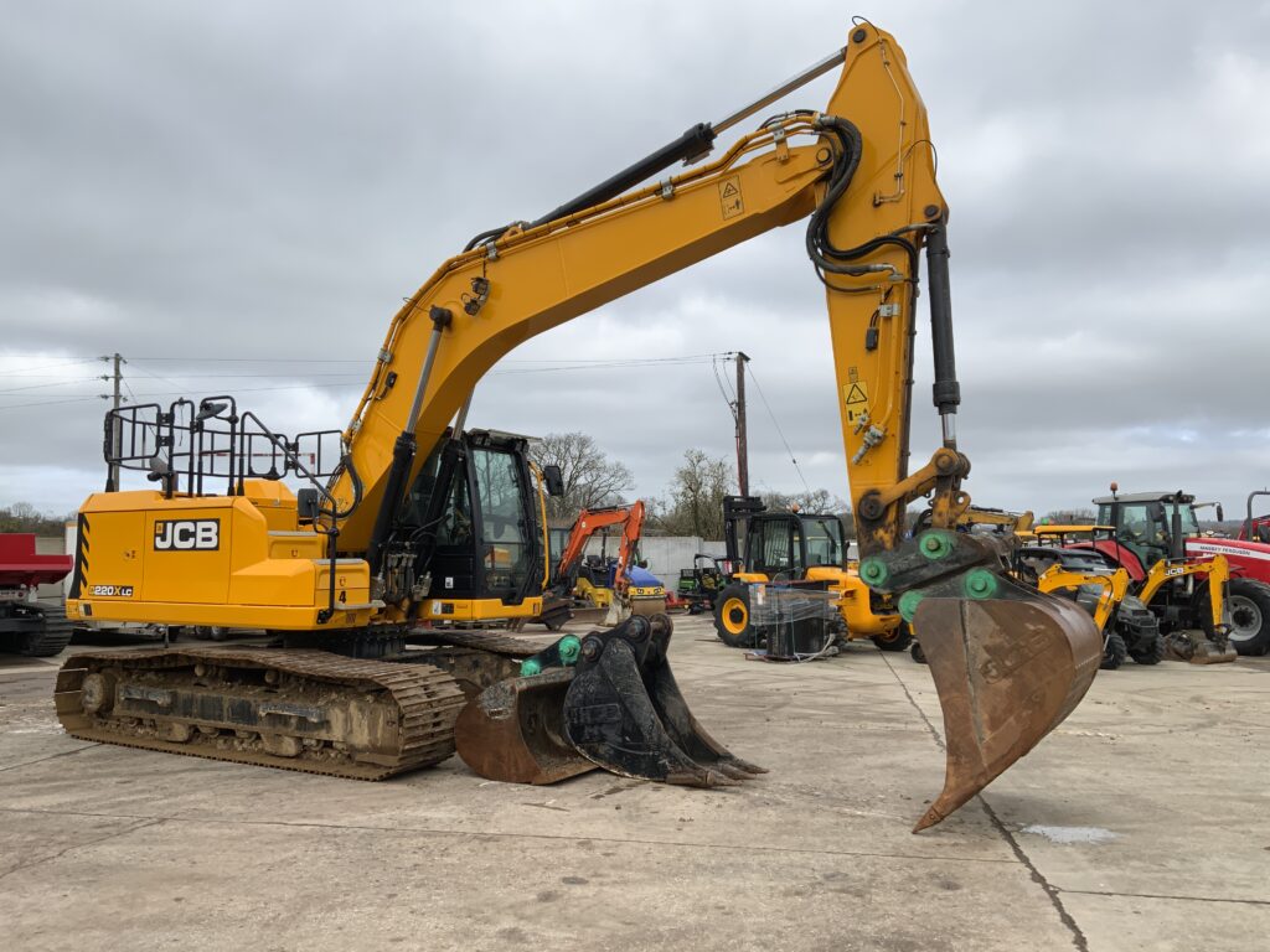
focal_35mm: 29
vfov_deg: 48.2
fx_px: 1064
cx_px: 635
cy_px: 476
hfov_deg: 61.7
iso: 16
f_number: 1.8
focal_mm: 3
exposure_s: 1/465
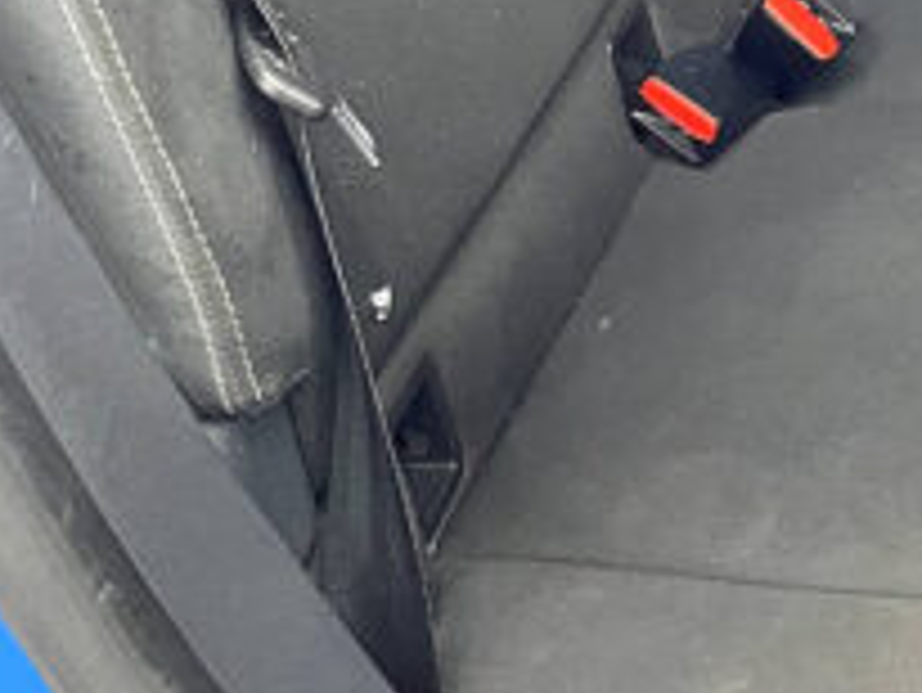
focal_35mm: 80
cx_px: 875
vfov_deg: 17.0
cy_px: -302
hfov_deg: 23.6
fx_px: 2132
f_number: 1.6
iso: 640
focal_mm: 4.2
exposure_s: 1/33
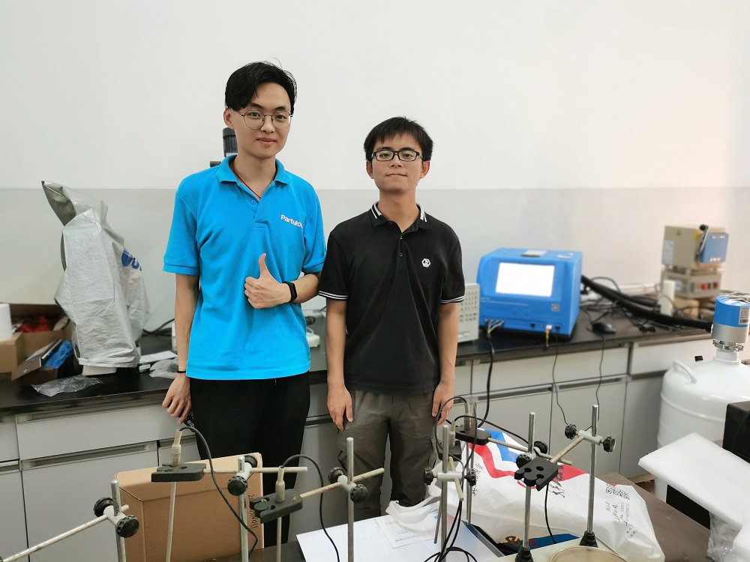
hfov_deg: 65.3
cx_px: 375
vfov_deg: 51.4
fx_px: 585
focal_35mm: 27
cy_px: 281
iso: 400
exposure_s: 1/50
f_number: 1.8
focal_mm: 5.58
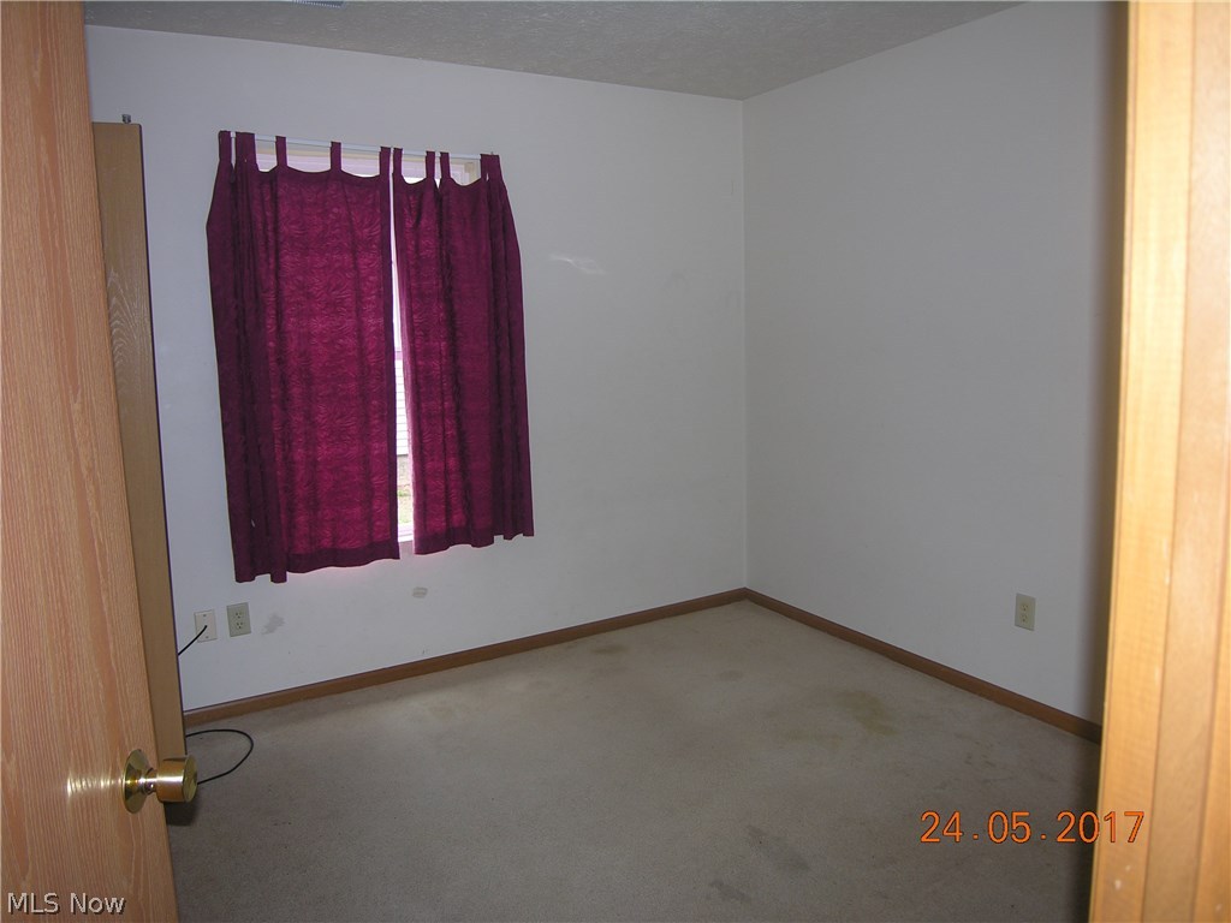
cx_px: 616
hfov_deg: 71.6
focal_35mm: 24
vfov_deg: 56.8
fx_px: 853
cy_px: 462
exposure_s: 1/60.1
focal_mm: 6.1
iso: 50
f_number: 2.6
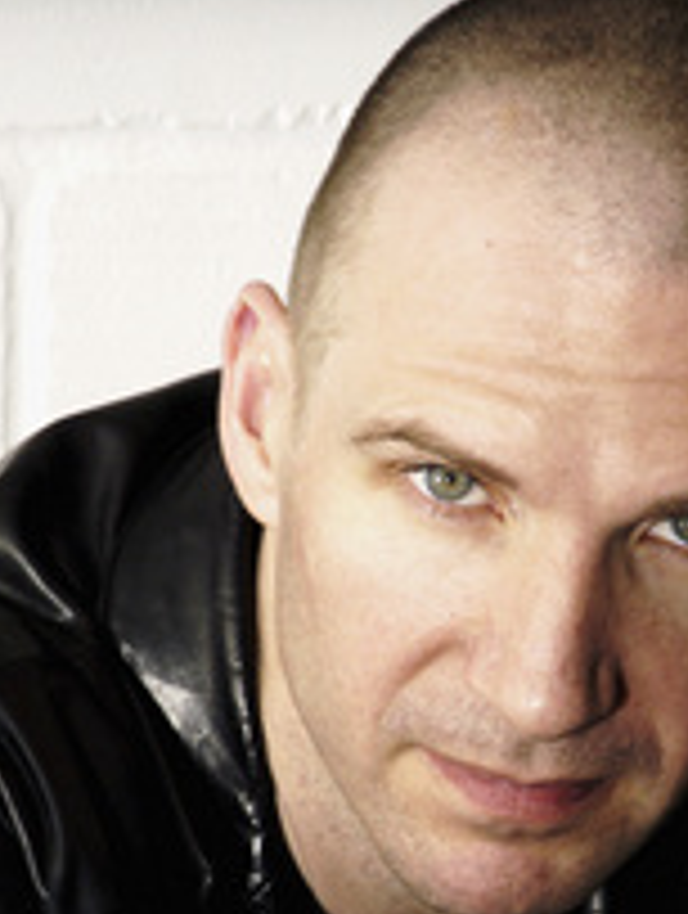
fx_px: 8982
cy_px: 585
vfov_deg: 5.8
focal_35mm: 340
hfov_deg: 4.4
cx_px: 486
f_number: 16
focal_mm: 120
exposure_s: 1/200
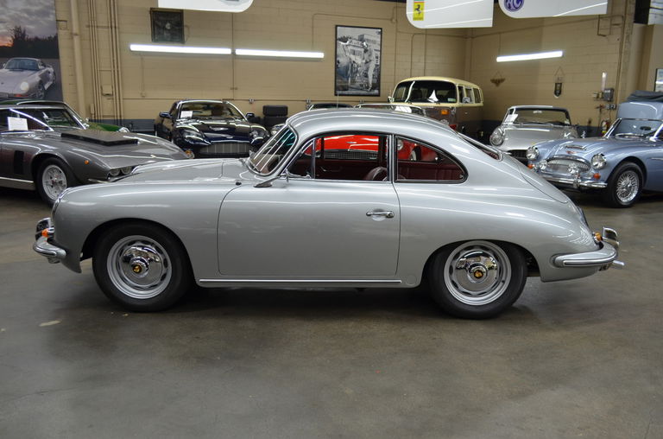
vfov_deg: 43.4
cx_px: 332
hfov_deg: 62.1
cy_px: 220
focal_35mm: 30
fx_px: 551
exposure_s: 1/60
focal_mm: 20
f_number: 4
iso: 450
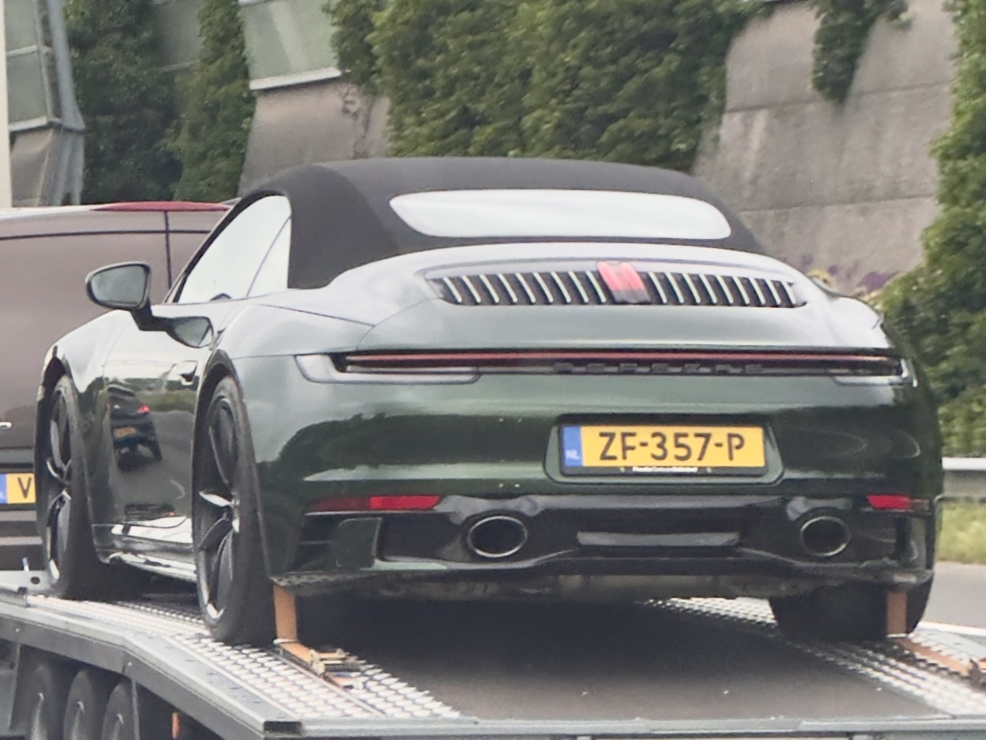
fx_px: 2193
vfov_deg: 19.1
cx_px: 493
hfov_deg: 25.3
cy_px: 370
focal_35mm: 77
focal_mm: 9
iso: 160
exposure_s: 1/99
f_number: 2.8
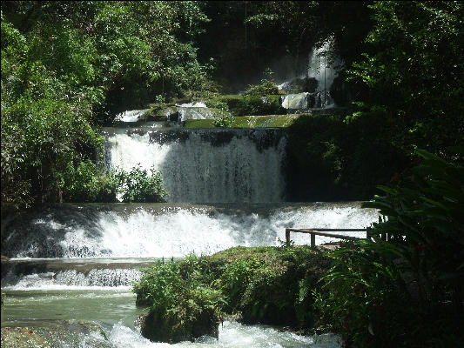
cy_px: 174
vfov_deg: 13.2
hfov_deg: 17.6
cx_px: 232
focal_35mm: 112
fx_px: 1502
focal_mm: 27.87
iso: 100
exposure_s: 1/500
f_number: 6.3
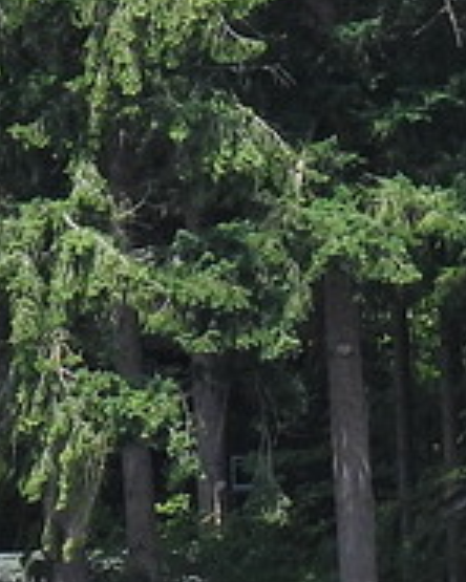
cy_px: 255
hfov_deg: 1.0
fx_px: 25653
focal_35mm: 1488
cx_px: 195
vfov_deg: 1.3
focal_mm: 39.3
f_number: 4.5
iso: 100
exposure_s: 1/800
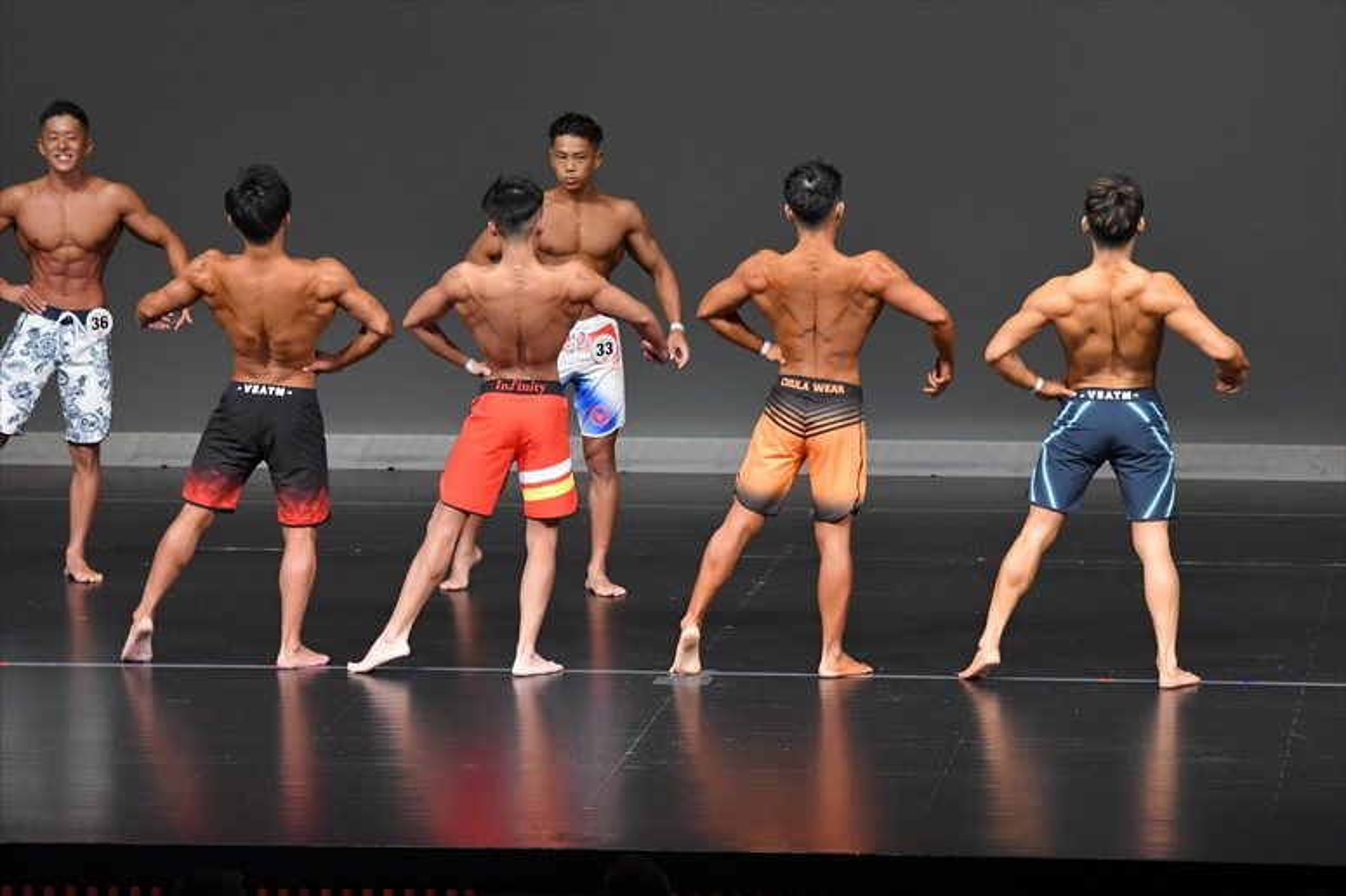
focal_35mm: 225
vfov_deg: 6.1
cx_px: 673
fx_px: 8409
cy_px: 448
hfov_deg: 9.2
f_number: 5.6
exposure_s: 1/400
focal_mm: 150
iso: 4000
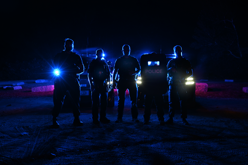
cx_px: 124
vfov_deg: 33.4
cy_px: 82
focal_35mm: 40
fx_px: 275
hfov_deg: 48.5
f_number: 8
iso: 400
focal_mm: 40
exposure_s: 1.6
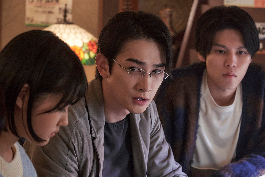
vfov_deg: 12.7
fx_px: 795
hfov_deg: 18.9
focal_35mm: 108
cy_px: 88
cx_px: 132
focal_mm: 108
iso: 1600
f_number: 7.1
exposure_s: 1/60
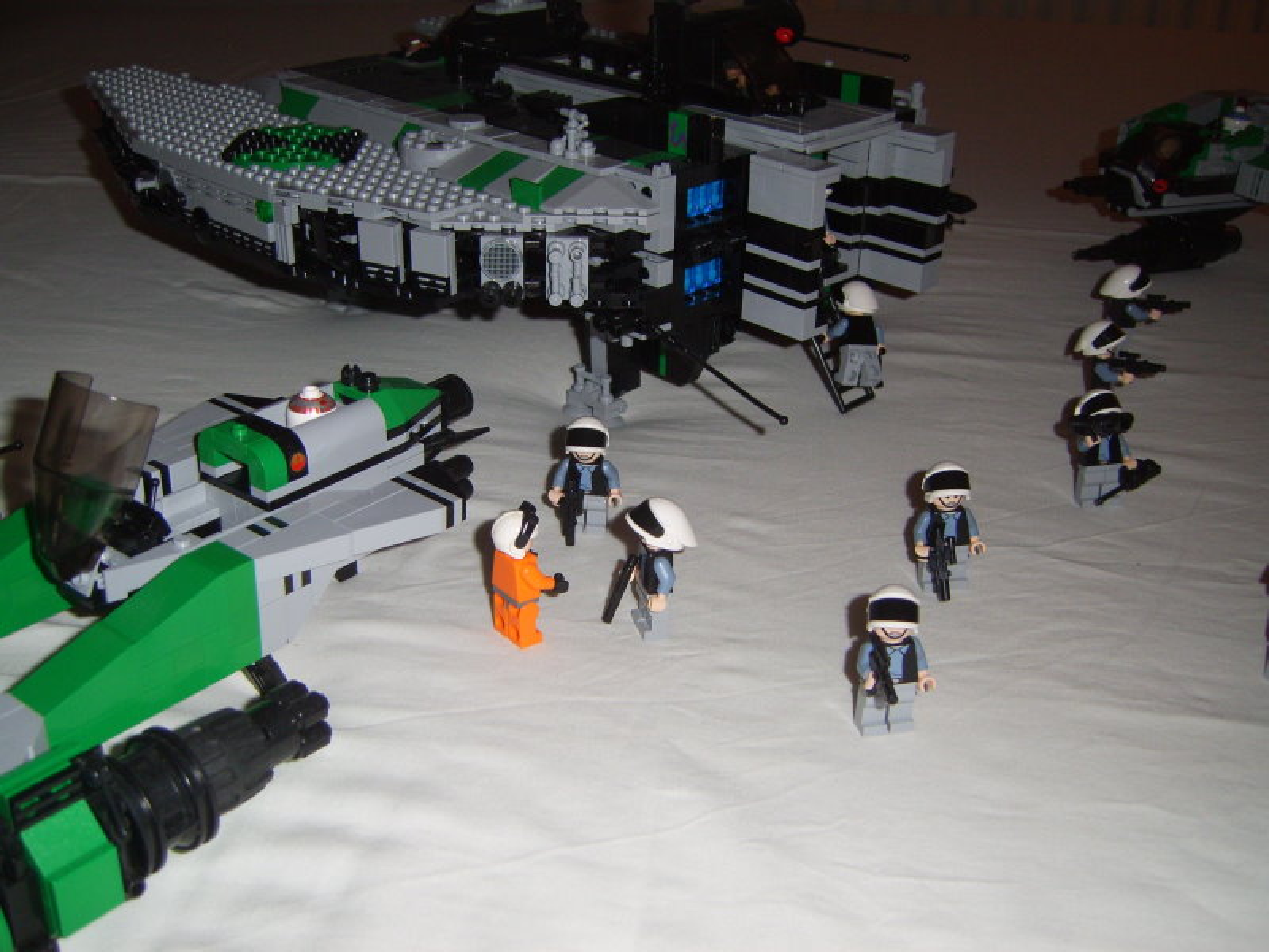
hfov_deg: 49.0
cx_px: 634
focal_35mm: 38
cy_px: 476
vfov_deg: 37.7
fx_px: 1393
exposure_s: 1/30
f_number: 2.8
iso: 100
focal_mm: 7.8
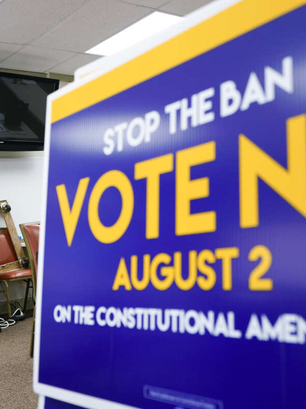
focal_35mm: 45
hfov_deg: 32.1
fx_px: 531
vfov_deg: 42.1
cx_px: 125
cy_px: 205
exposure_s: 1/160
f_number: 5
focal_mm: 31
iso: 1600
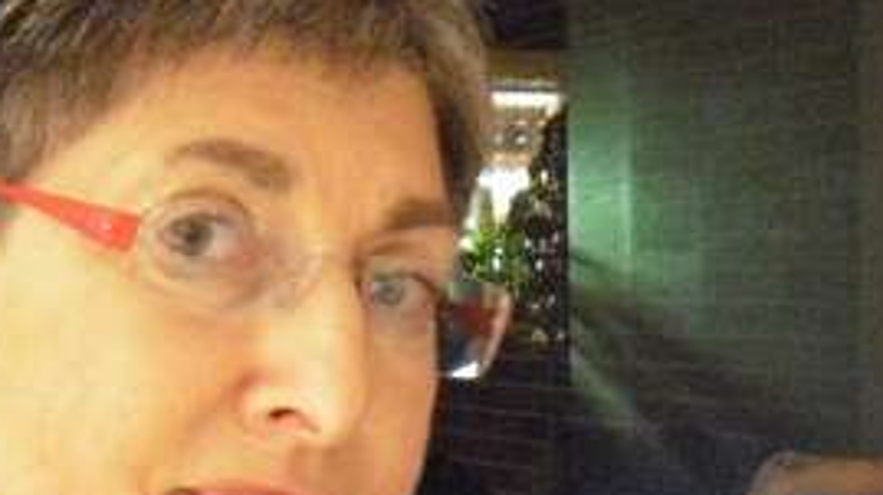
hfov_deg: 17.0
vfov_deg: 9.6
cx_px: 899
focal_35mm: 123
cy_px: 688
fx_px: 2878
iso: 800
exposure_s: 1/8
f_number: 2.8
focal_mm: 6.2
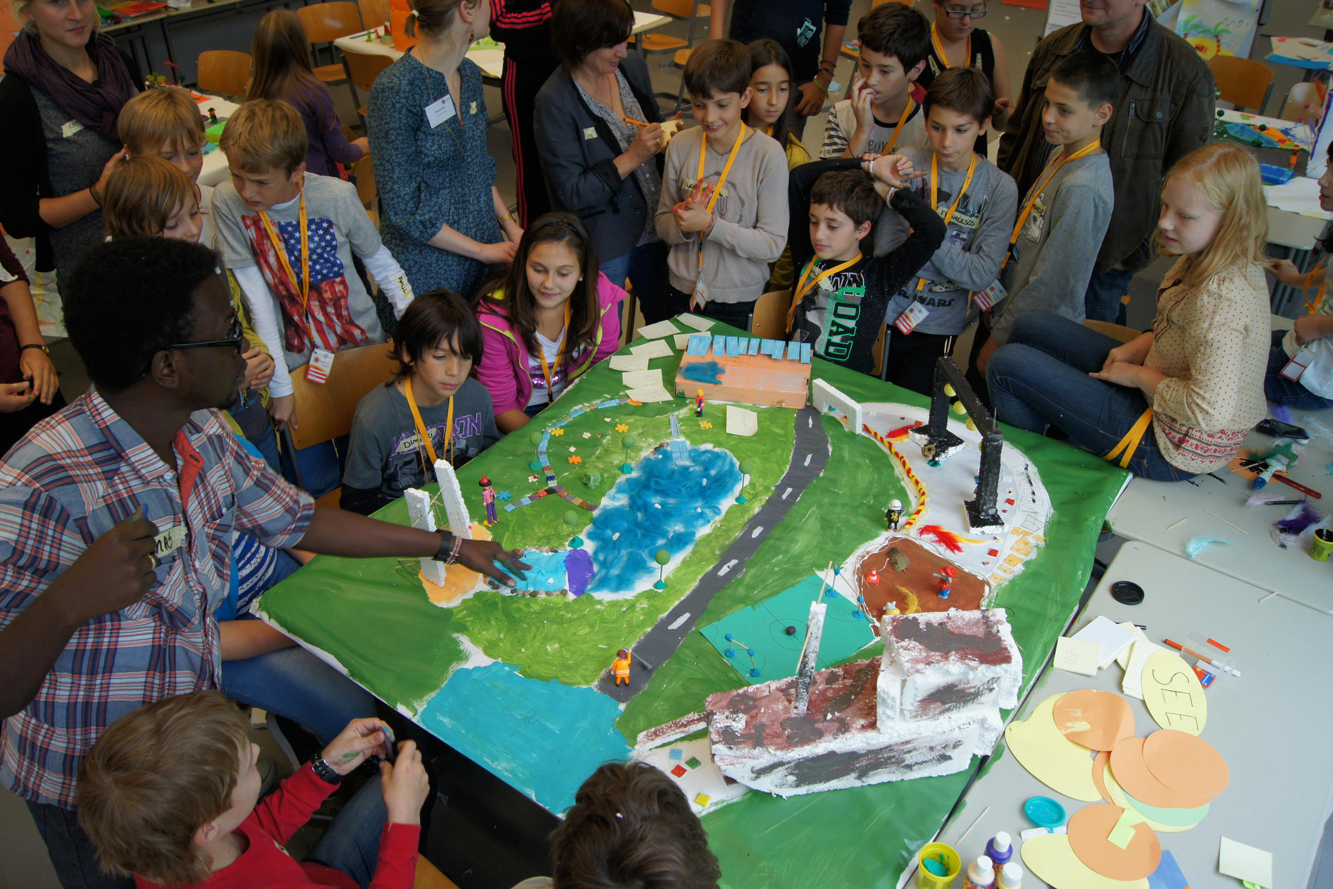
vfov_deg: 47.9
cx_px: 666
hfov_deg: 67.4
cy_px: 444
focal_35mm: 27
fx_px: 1000
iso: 200
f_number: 5.6
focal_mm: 18
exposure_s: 1/50
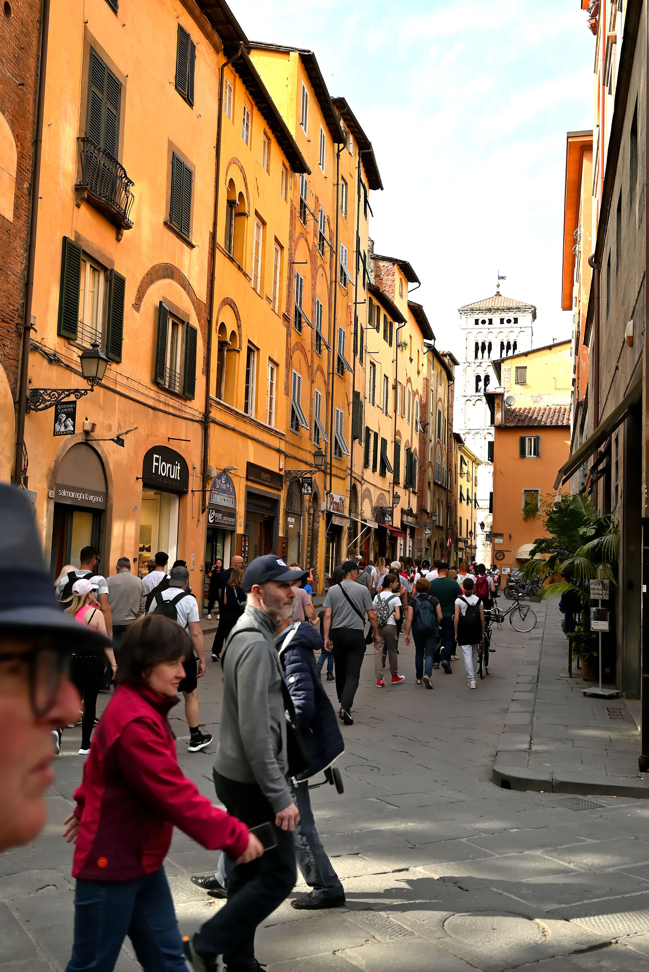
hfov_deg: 38.4
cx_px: 324
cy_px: 486
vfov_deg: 55.1
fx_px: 932
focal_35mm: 34
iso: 100
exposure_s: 1/160
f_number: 6.3
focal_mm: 34.5
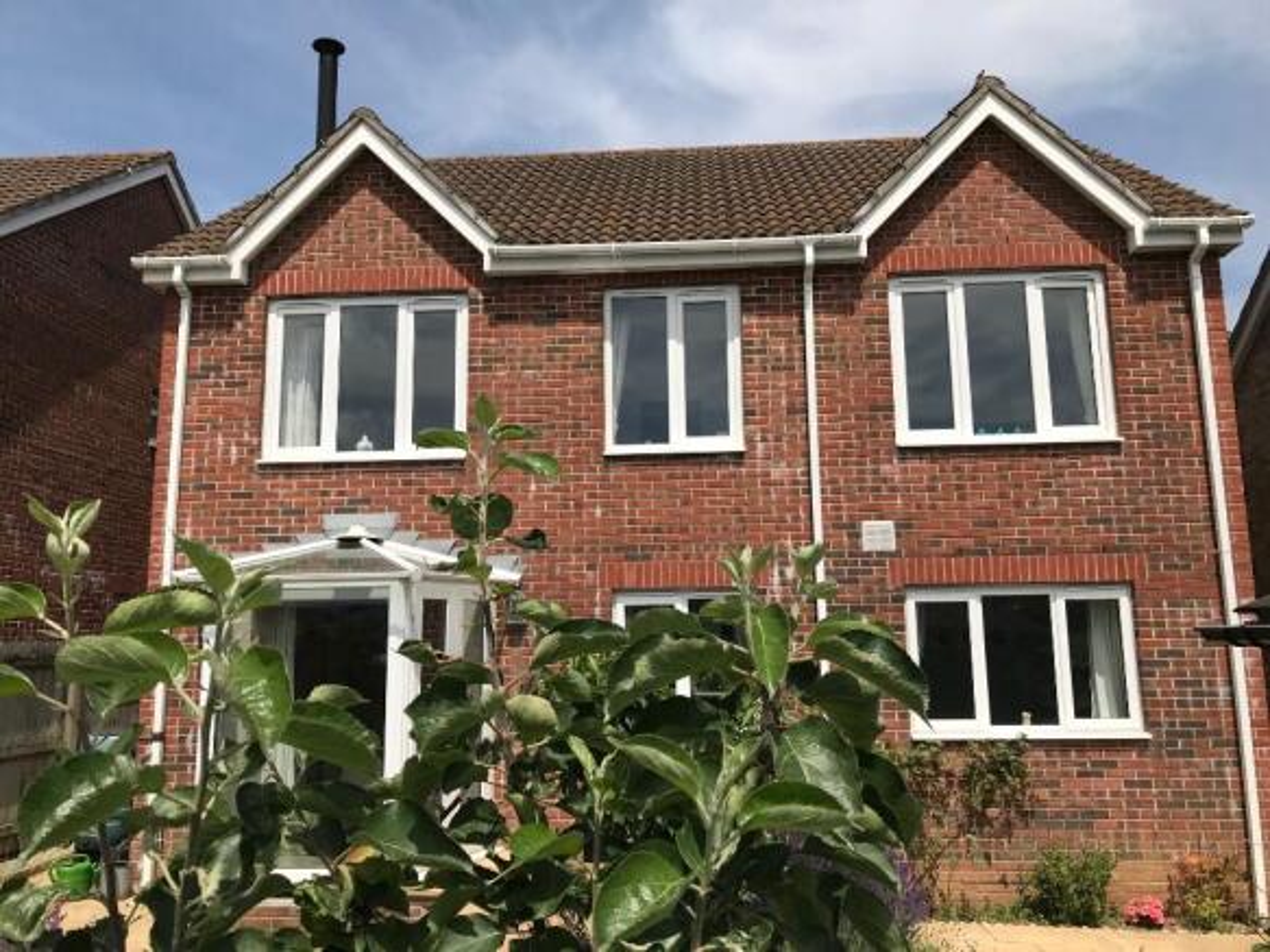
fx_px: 1027
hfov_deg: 63.5
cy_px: 476
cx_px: 635
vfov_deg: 49.7
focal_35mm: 28
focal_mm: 3.99
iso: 20
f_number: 1.8
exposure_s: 1/3831
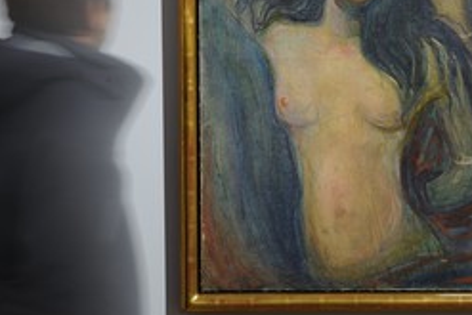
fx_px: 1561
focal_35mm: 119
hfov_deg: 17.2
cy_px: 74
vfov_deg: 11.5
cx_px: 292
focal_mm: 70
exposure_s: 2.5
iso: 200
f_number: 13
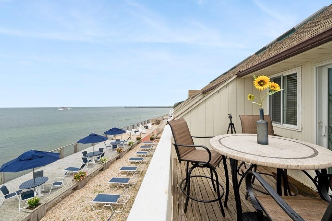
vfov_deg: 81.2
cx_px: 166
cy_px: 110
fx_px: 129
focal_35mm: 14
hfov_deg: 104.3
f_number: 11
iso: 640
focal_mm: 14
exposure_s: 1/800
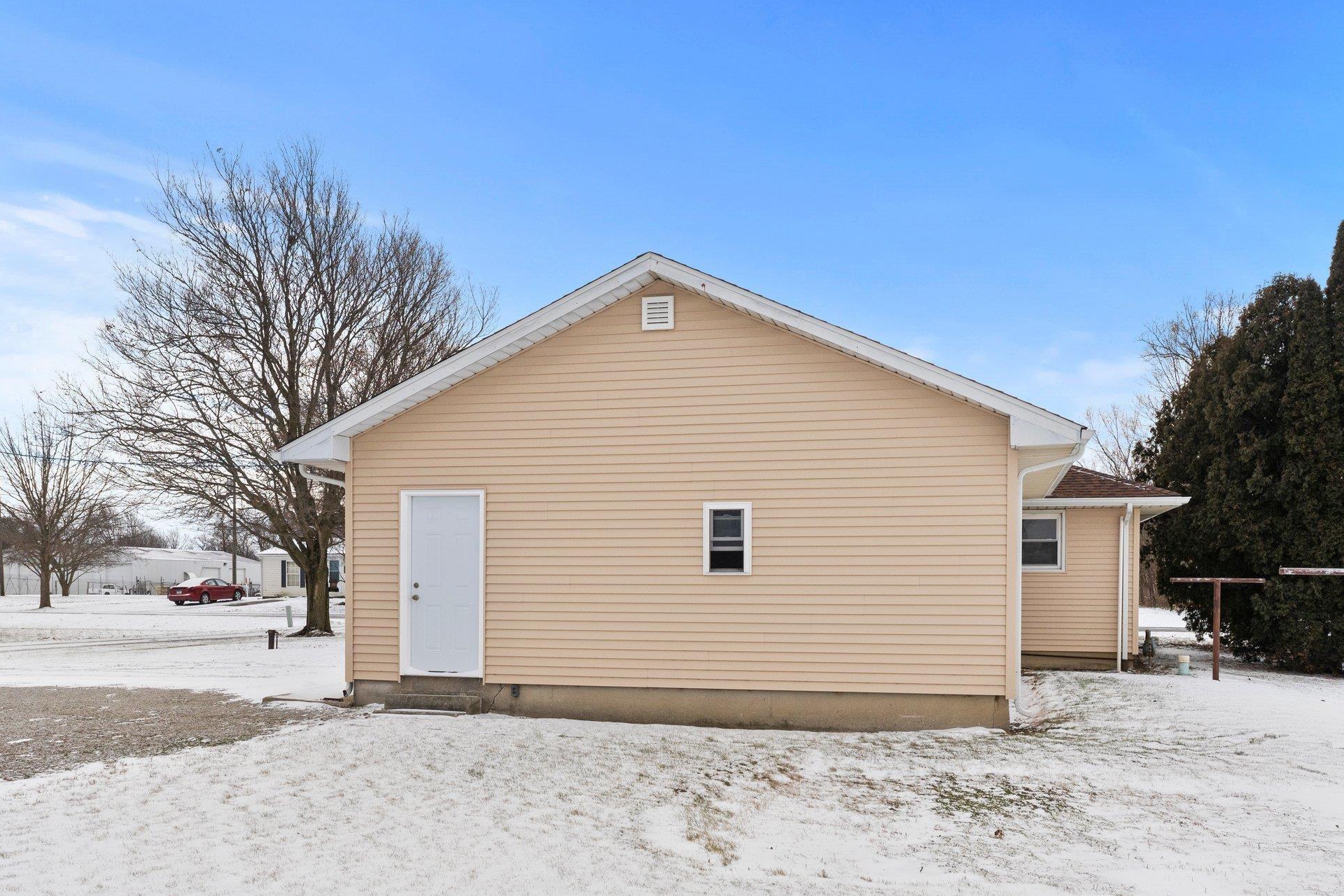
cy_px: 450
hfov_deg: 58.7
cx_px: 671
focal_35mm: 32
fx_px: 1195
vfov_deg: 41.1
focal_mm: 20
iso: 800
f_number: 5
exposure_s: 1/4000
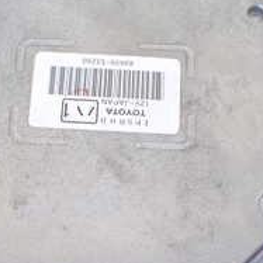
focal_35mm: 85
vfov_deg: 20.4
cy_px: 162
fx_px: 731
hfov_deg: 20.4
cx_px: 114
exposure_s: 1/125
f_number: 2.3
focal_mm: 5.4
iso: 800
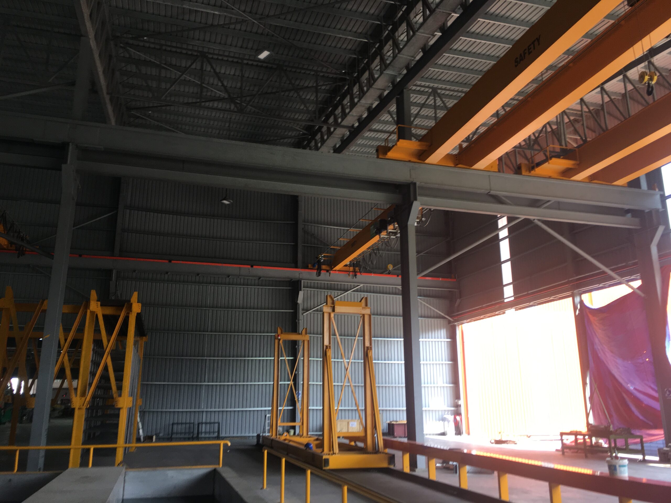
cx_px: 336
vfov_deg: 48.2
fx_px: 562
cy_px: 252
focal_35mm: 29
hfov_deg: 61.7
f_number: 2.2
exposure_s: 1/100
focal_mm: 4.15
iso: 40
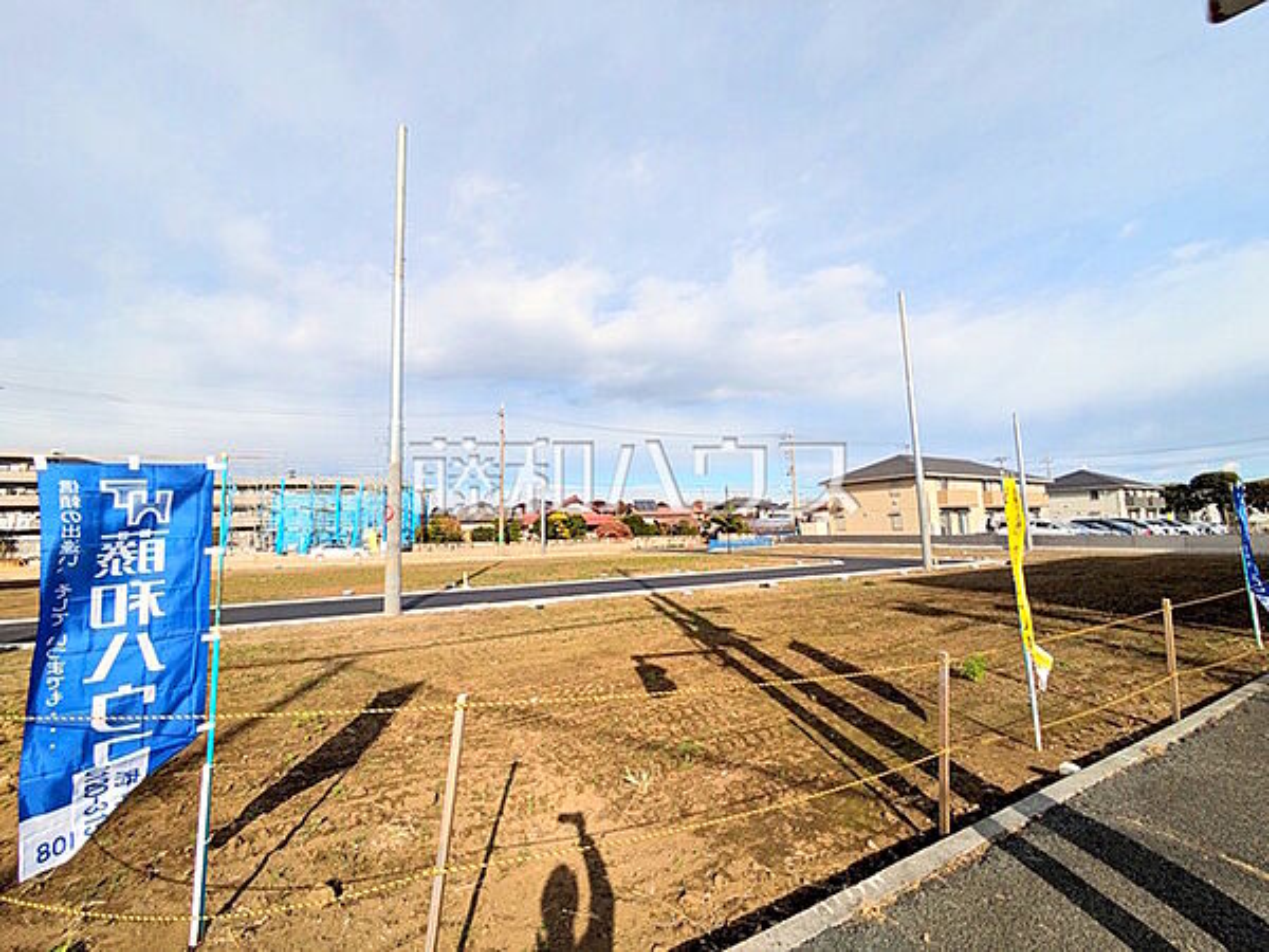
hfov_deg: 102.1
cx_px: 634
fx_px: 513
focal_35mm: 14
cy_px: 476
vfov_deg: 85.7
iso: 55
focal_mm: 1.83
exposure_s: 1/1751
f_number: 2.2
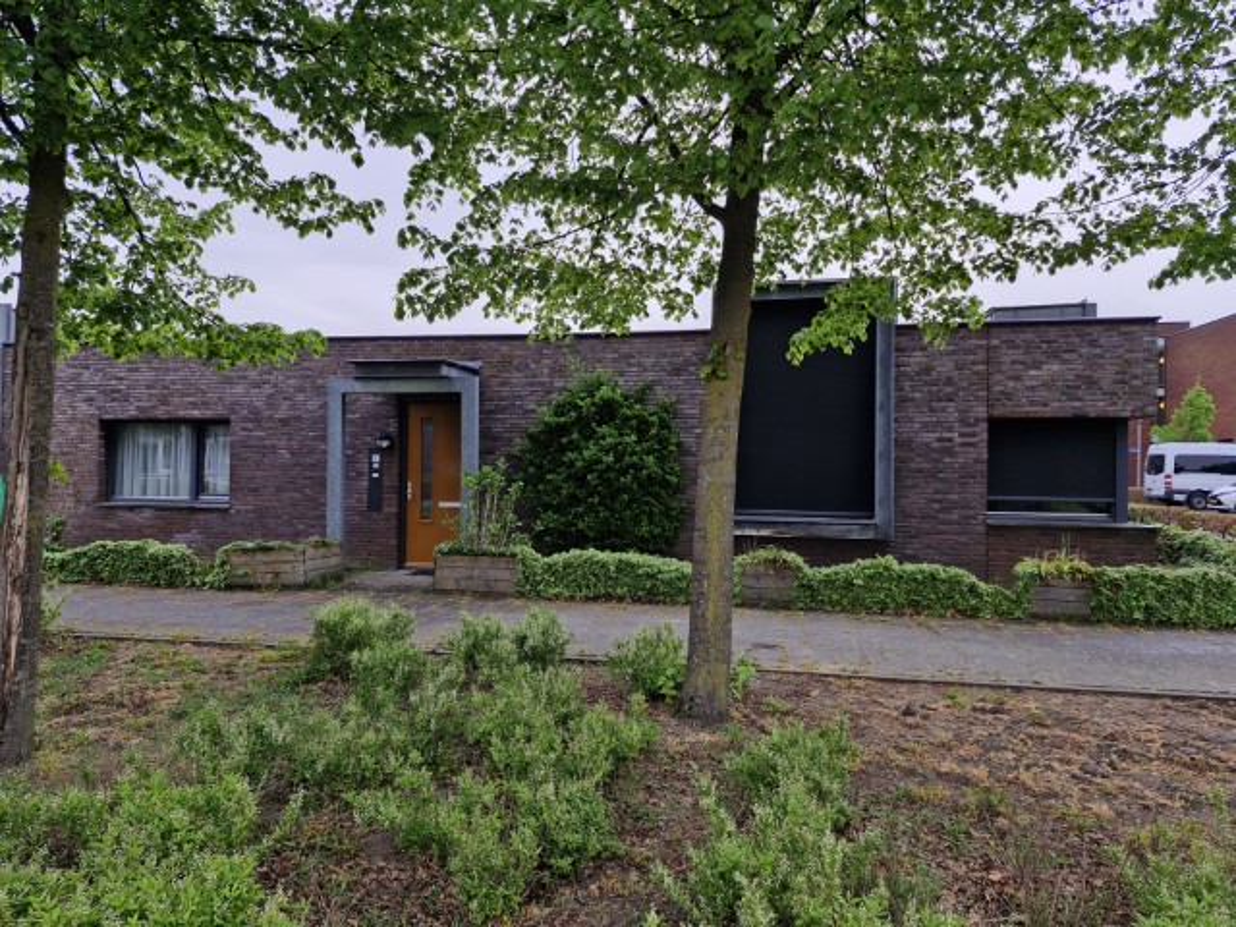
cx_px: 618
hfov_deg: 73.9
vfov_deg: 58.9
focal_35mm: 23
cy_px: 464
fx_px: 821
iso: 50
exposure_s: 1/180
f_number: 1.8
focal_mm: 5.54
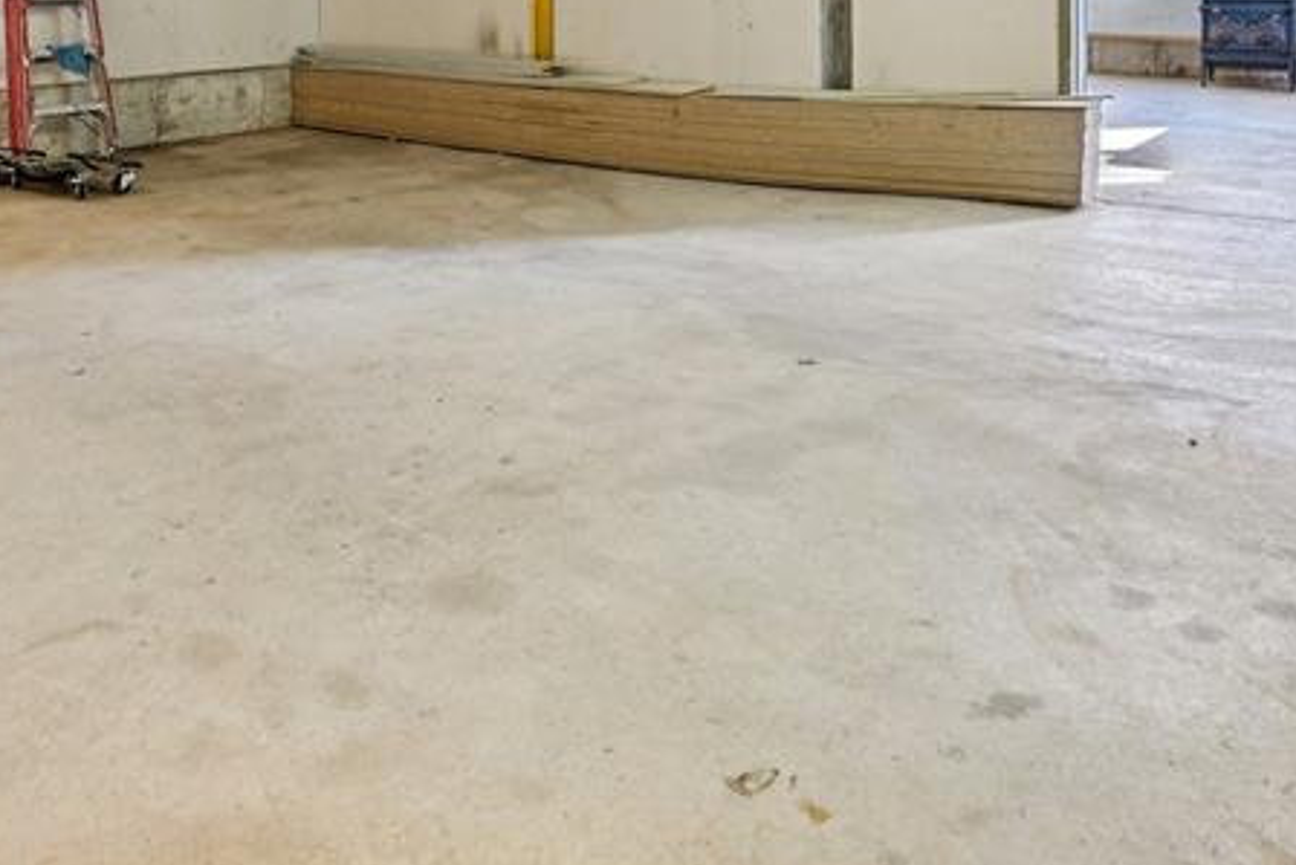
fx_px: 1152
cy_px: -69
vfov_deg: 35.6
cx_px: 474
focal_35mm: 32
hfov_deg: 57.9
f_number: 11
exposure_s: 1/8
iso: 400
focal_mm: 14
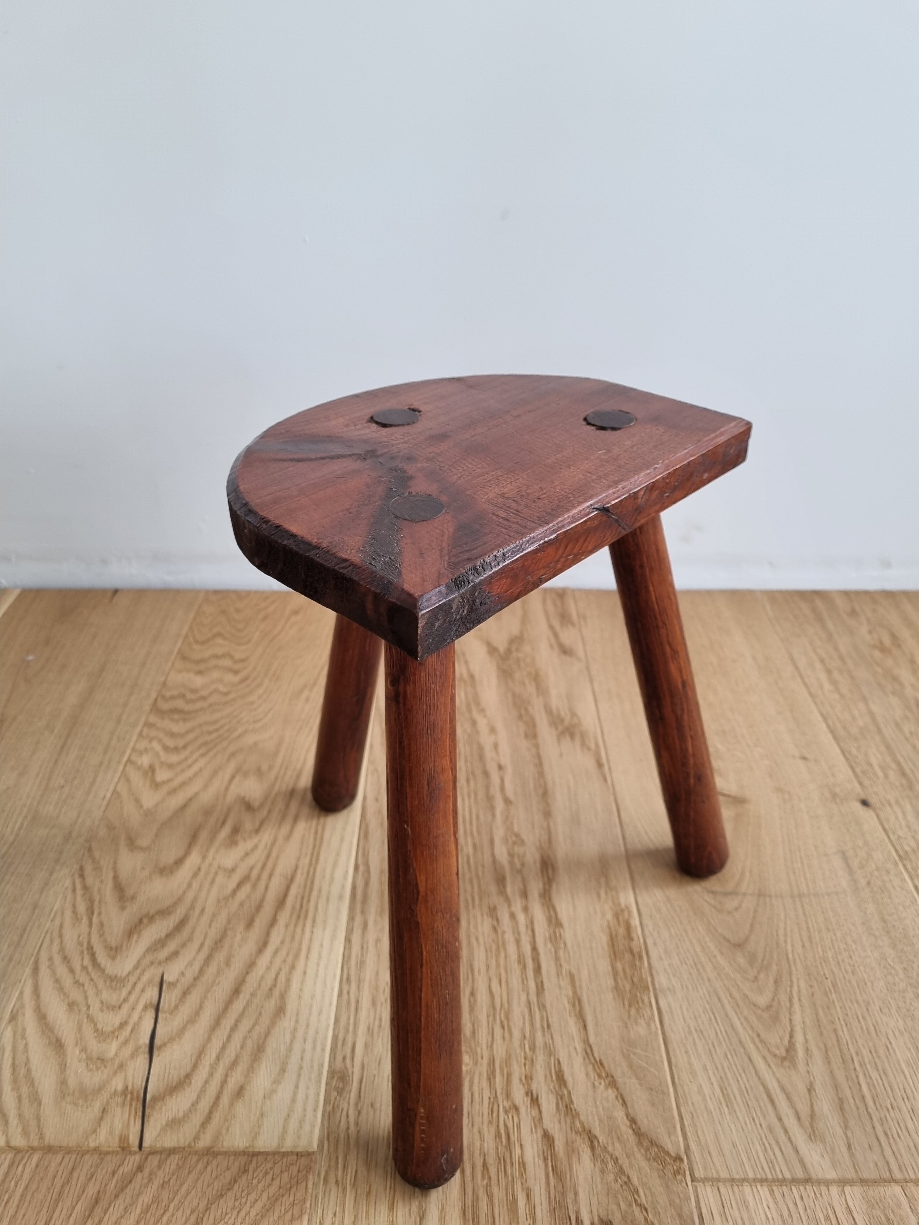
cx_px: 460
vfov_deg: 67.3
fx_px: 920
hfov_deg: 53.1
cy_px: 612
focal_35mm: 26
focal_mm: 5.4
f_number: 1.8
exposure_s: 1/120
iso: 200
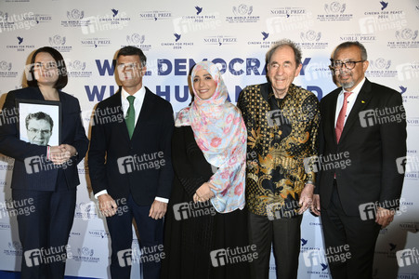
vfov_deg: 41.1
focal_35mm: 32
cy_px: 140
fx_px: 372
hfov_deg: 58.8
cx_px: 210
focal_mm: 32
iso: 800
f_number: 5.6
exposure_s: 1/250
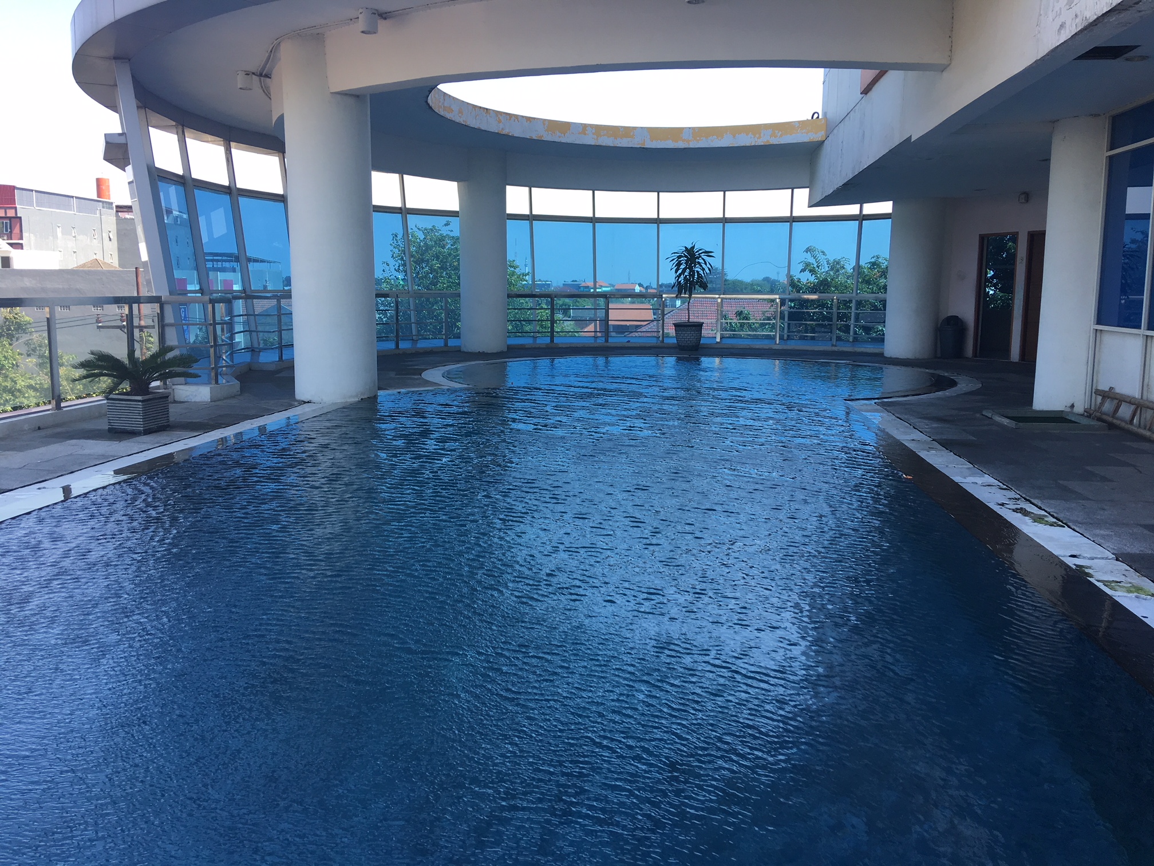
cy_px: 433
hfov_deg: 61.7
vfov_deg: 48.2
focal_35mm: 29
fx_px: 967
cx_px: 577
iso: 25
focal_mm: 4.15
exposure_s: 1/330
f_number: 2.2
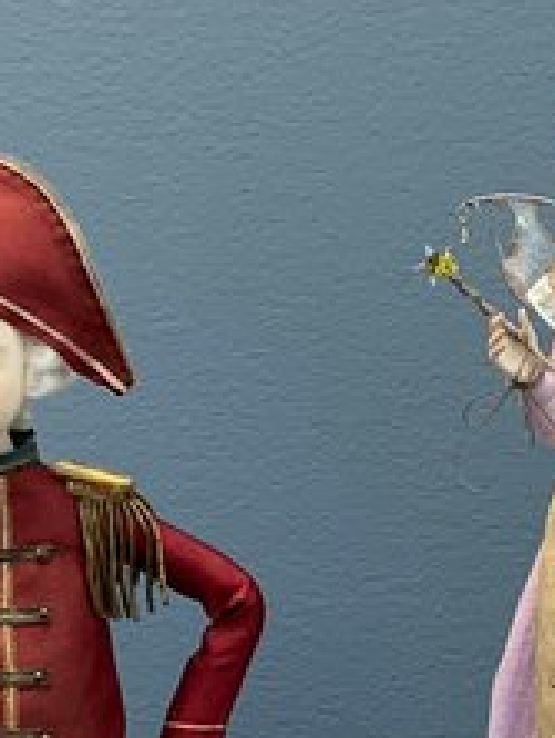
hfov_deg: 12.6
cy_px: 578
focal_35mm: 117
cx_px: 522
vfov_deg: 16.7
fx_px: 2496
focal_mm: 4.25
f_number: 1.8
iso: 80
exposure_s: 1/50
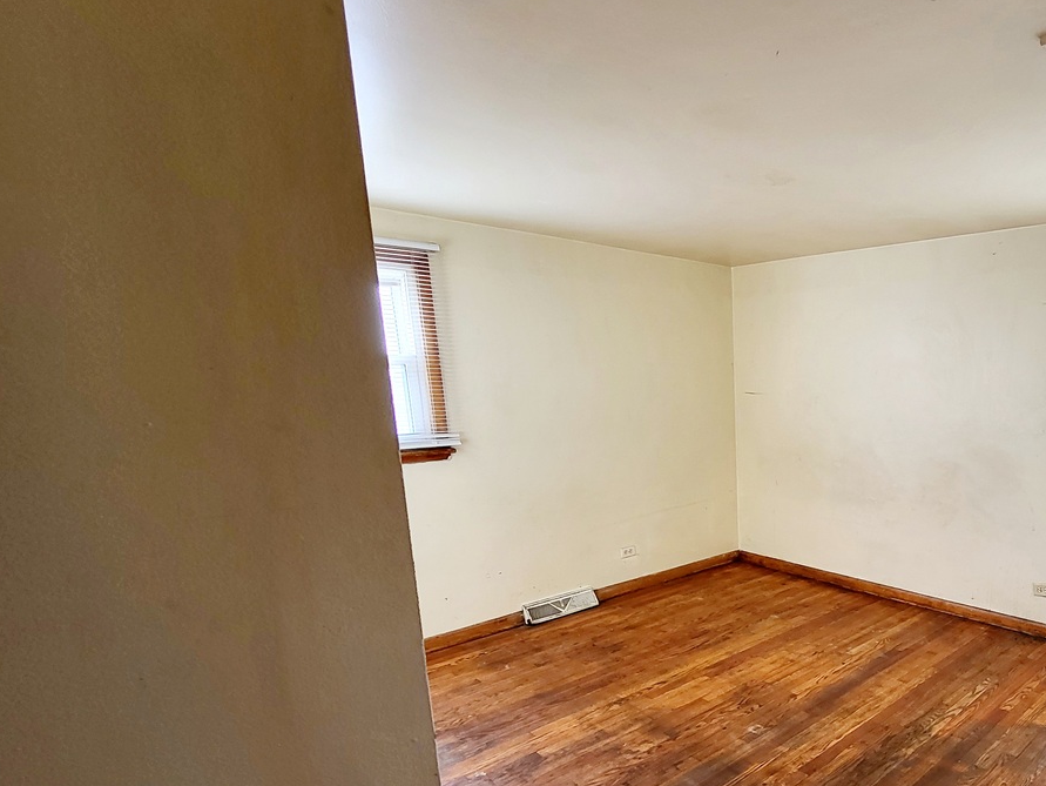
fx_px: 635
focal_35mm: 21
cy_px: 509
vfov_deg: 62.3
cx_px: 811
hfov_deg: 72.3
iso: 80
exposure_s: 1/60.2
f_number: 2.2
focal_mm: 1.74
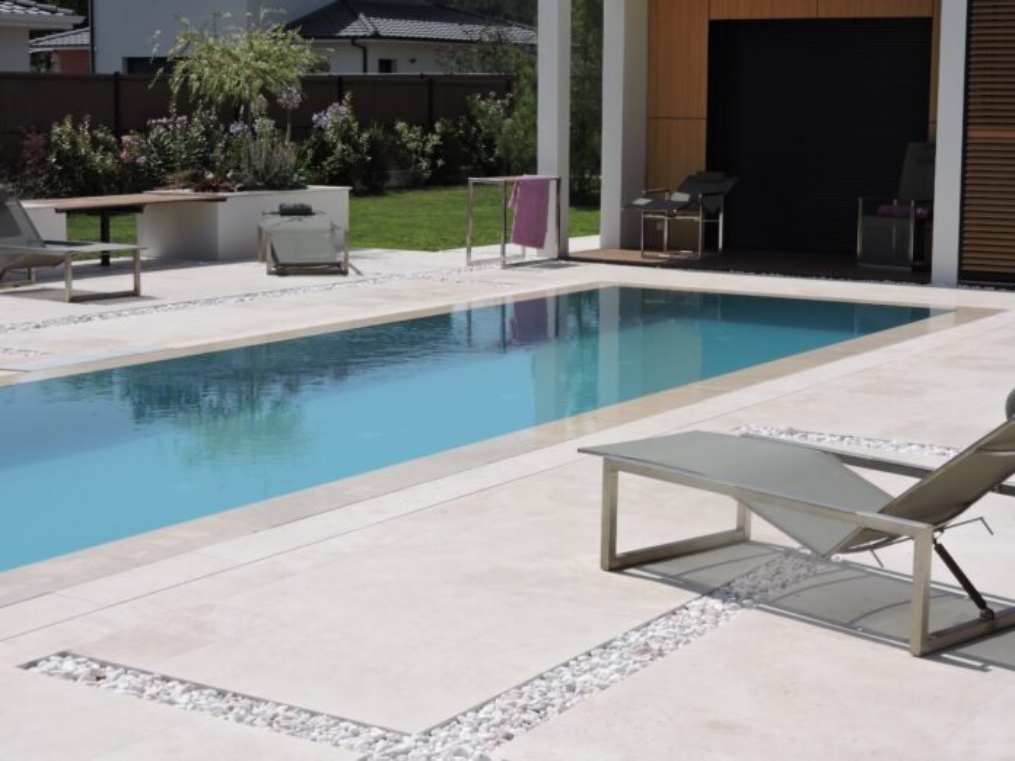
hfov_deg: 29.8
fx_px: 1906
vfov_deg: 22.6
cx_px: 508
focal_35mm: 65
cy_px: 380
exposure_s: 1/1250
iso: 100
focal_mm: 11.6
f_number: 4.8
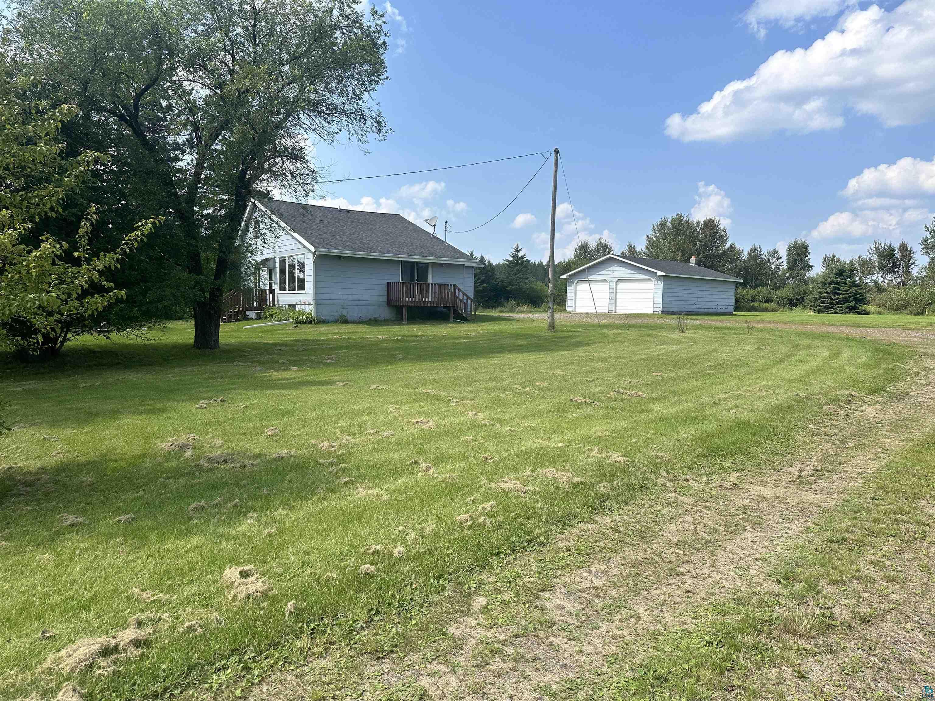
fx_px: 648
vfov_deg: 56.8
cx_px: 468
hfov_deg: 71.6
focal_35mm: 24
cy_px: 350
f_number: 1.78
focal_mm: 6.86
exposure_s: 1/4348
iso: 80
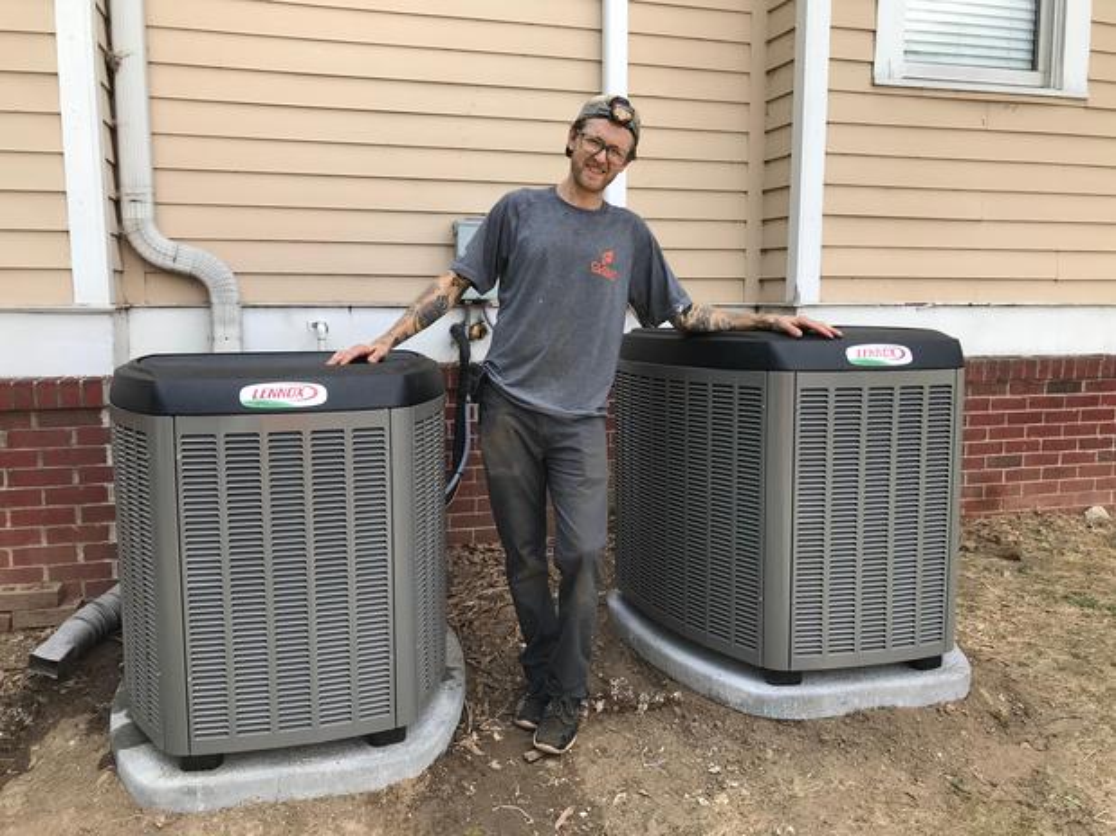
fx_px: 903
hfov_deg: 63.5
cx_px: 558
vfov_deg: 49.7
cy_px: 418
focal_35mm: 28
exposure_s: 1/535
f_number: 1.8
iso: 20
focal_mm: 3.99
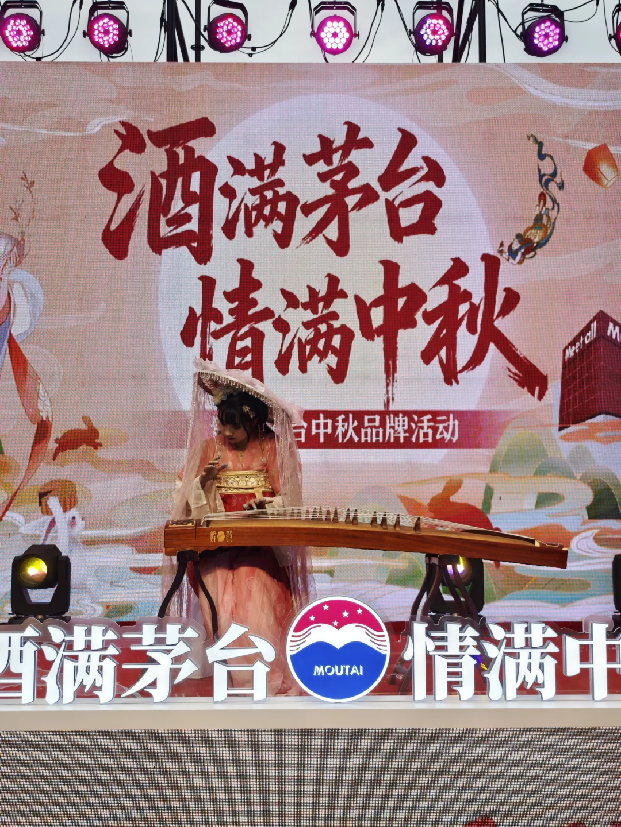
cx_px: 310
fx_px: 1100
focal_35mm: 46
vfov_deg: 41.2
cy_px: 414
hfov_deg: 31.5
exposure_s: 1/544
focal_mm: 8.72
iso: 50
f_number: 2
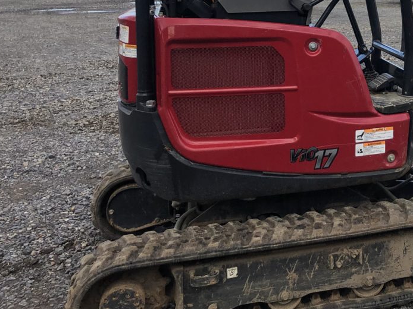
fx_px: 739
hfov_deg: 28.8
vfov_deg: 22.8
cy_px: 8
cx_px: 433
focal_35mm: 62
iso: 20
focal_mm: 4
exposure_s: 1/1130
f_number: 1.8
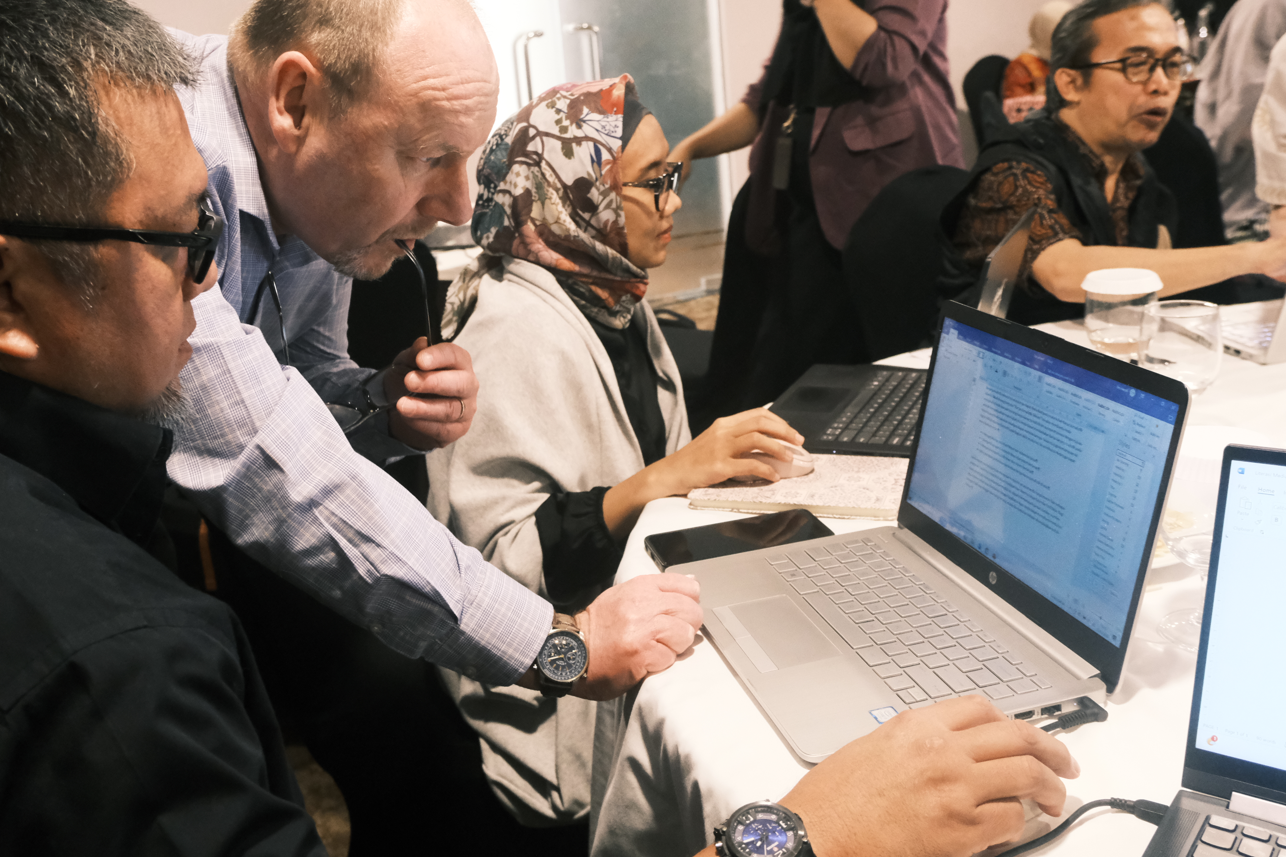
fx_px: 1215
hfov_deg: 55.6
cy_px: 396
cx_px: 565
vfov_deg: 38.9
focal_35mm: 34
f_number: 4.2
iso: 6400
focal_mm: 20.3
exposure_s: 1/85
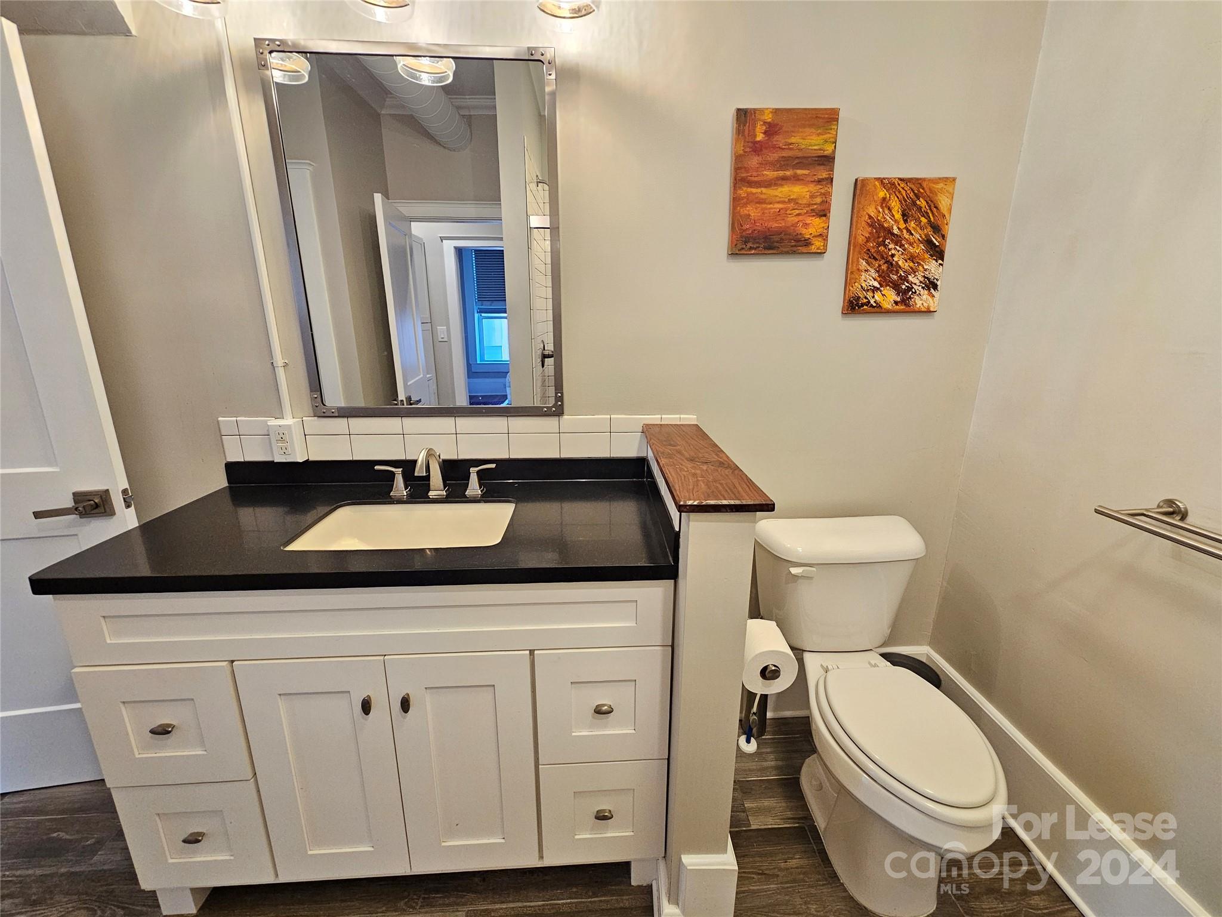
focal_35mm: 13
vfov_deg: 89.9
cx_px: 611
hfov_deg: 106.2
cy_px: 458
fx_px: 459
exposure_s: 1/60
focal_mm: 2.2
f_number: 2.2
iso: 320
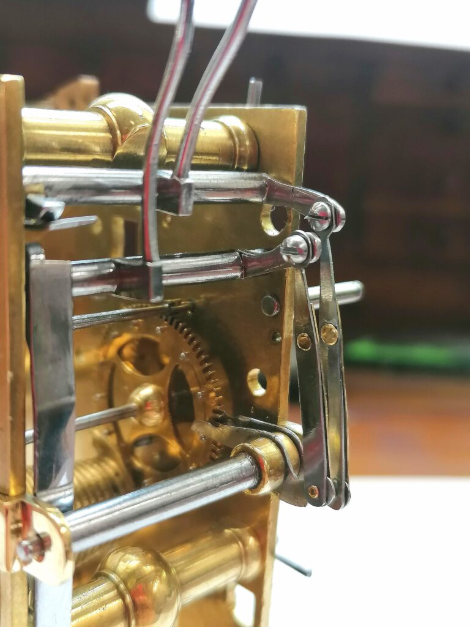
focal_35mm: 40
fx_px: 724
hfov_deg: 36.0
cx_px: 235
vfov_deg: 46.8
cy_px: 314
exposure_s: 1/100
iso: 80
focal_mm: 4.75
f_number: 1.8
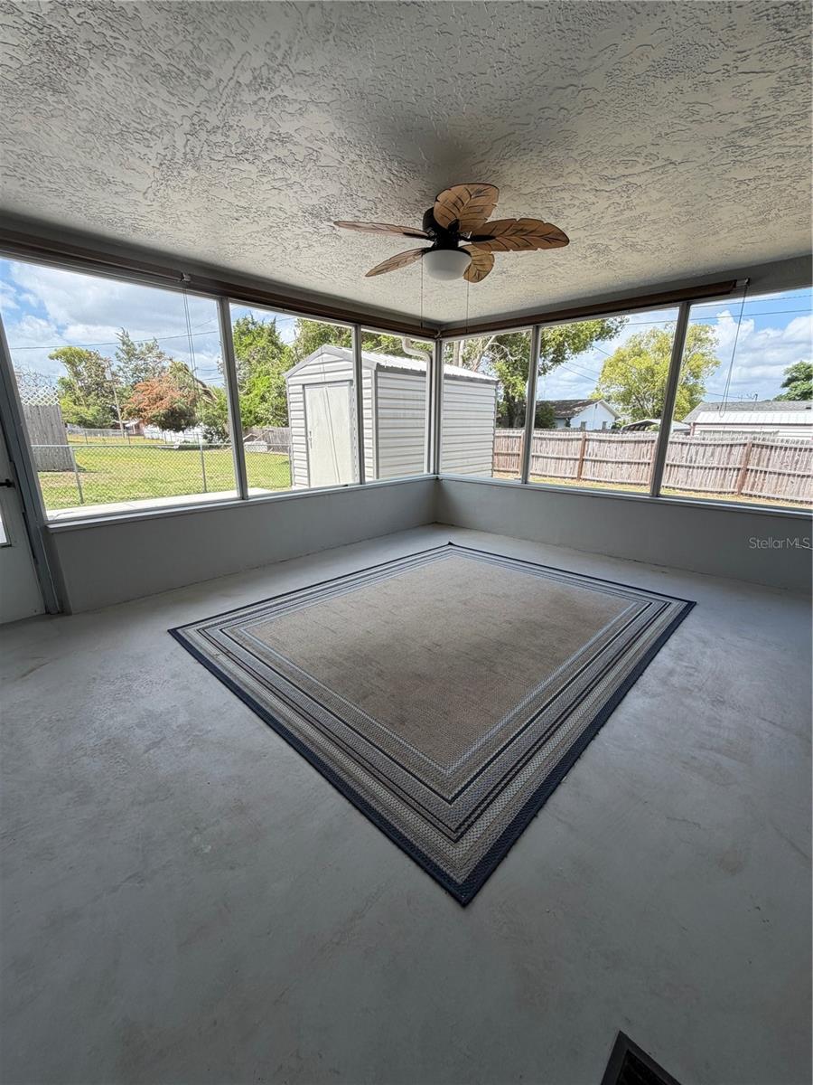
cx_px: 406
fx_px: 438
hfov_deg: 85.7
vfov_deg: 102.1
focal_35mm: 14
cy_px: 542
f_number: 2.2
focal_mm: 2.22
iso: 50
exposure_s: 1/315
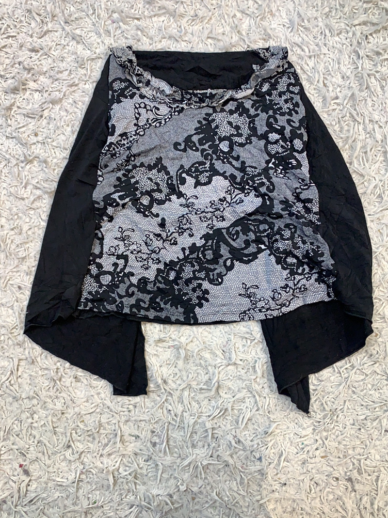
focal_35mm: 28
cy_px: 268
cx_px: 198
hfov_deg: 49.7
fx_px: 419
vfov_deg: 63.4
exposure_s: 1/100
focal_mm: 4.25
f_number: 1.8
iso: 80
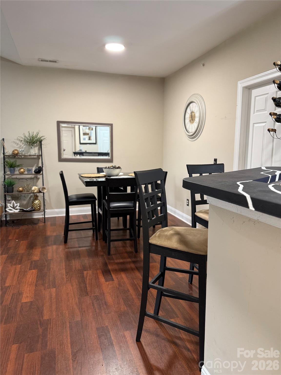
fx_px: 260
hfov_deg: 56.8
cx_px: 140
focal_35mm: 24
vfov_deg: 71.6
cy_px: 188
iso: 250
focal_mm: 6.76
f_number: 1.78
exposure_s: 1/60
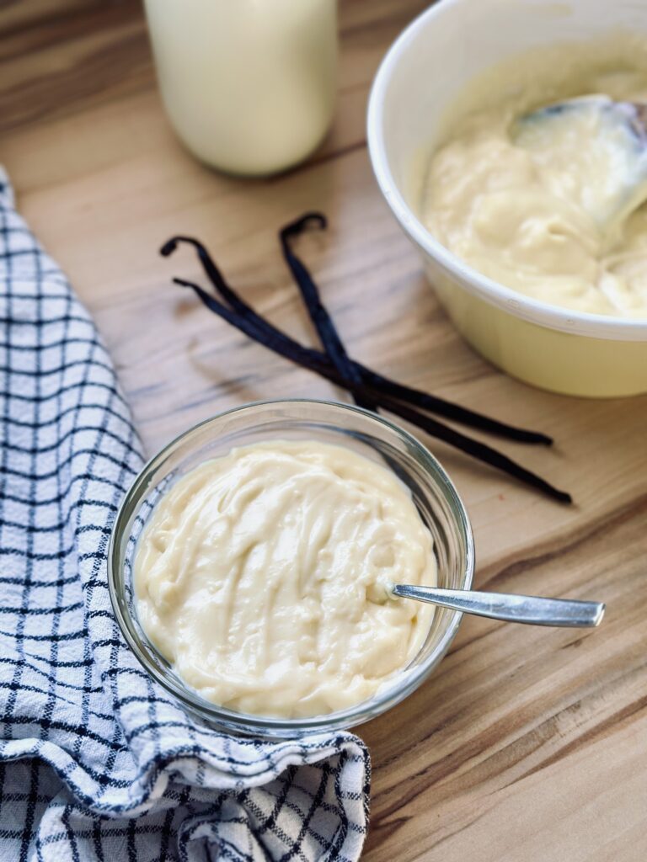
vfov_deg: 39.7
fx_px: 1196
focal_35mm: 48
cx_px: 324
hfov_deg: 30.3
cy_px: 431
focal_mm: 6.86
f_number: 1.78
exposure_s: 1/61
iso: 125
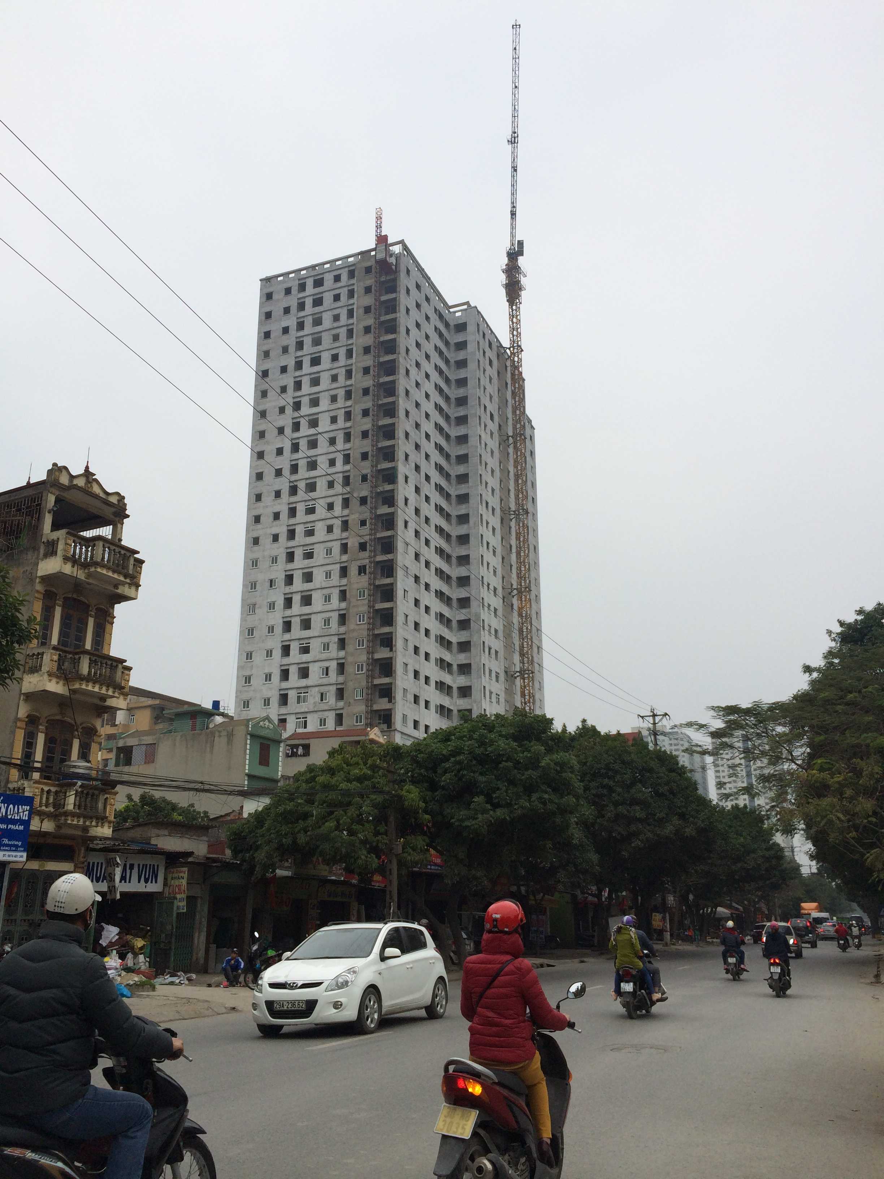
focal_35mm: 30
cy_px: 590
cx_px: 442
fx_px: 1021
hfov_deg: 46.8
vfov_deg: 60.0
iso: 40
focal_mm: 4.12
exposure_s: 1/1786
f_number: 2.2
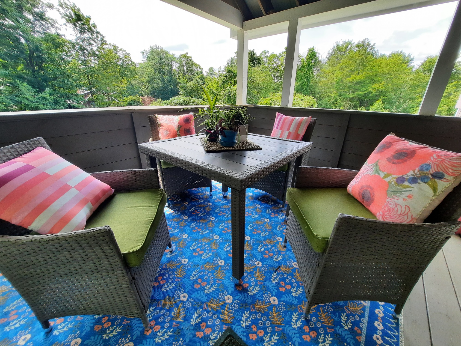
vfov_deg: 89.9
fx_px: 173
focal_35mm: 13
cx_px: 230
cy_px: 173
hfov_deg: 106.2
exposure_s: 1/236
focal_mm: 1.74
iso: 40
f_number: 2.2
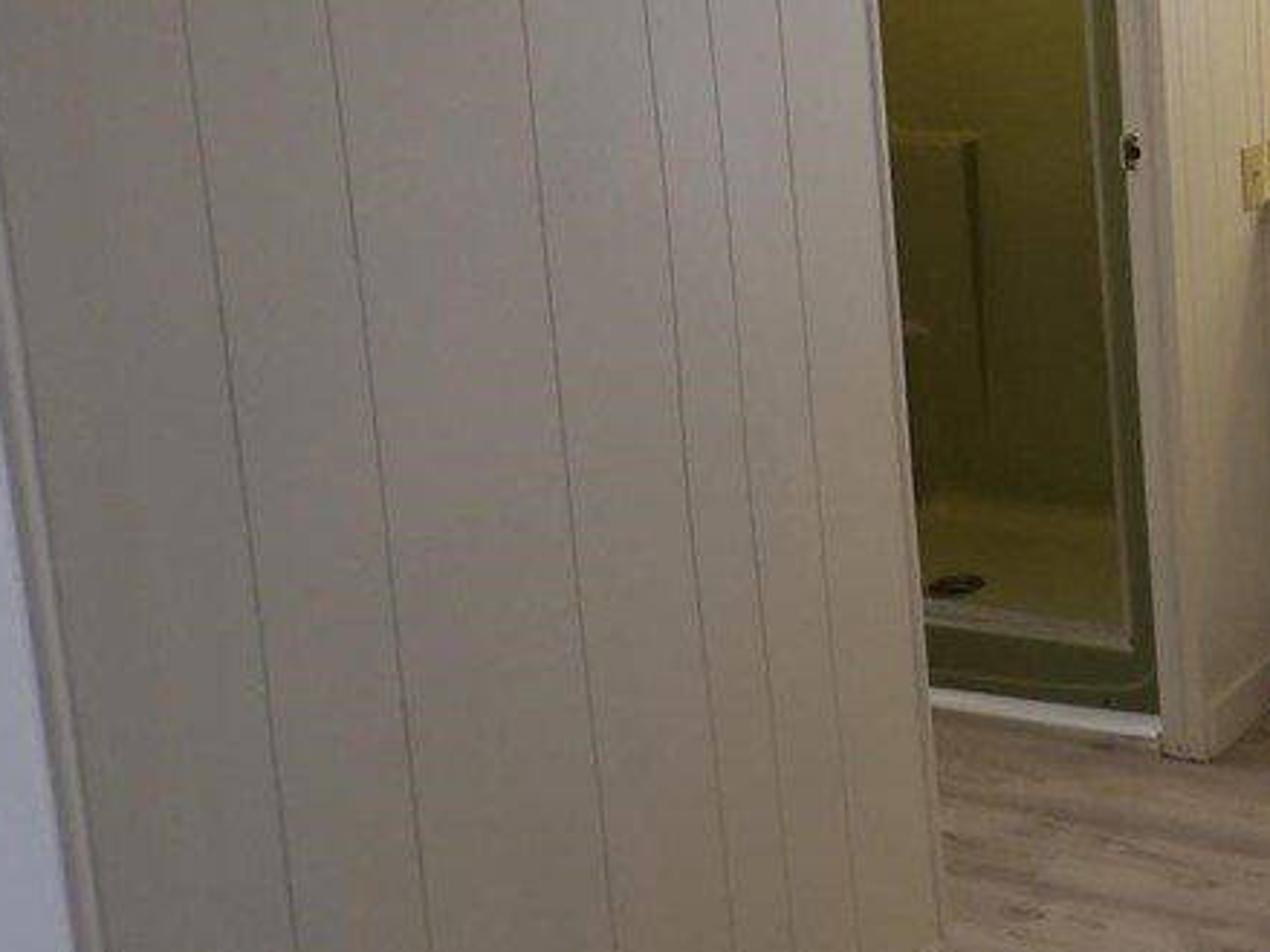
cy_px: 116
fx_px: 2054
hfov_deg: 30.3
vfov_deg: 25.4
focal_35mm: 56
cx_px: 1444
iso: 120
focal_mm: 4.3
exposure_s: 1/33
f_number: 3.2
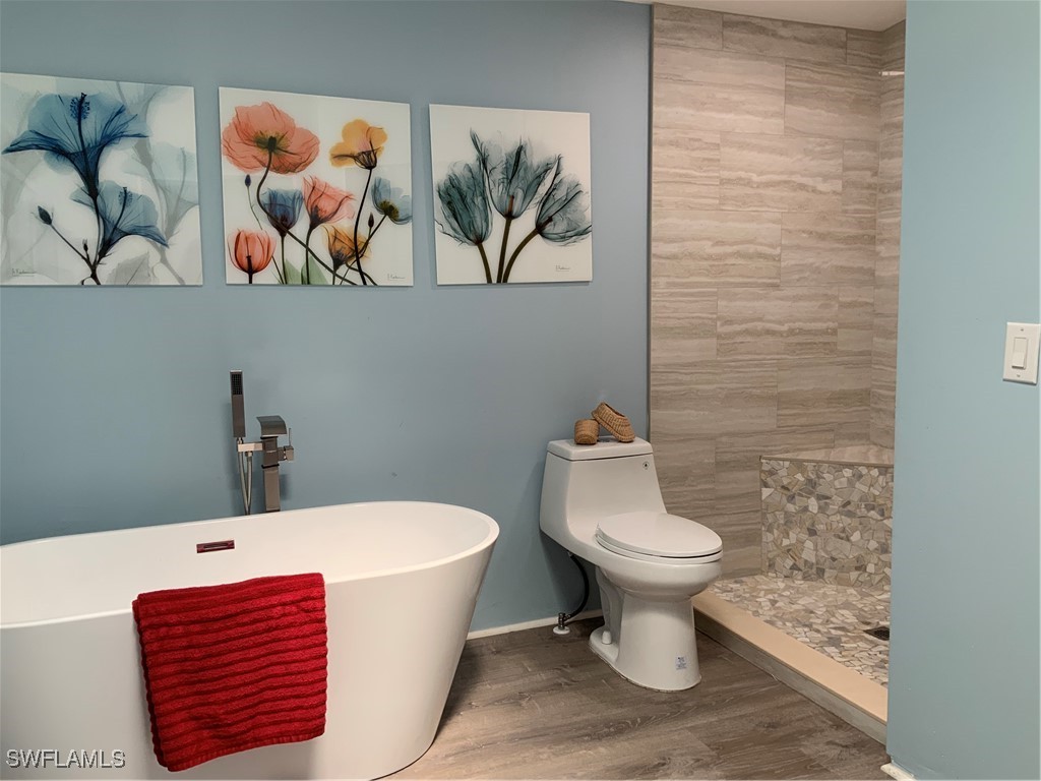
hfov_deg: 61.7
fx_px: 872
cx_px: 520
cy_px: 390
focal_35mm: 29
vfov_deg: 48.2
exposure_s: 1/60
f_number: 1.8
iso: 50
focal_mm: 3
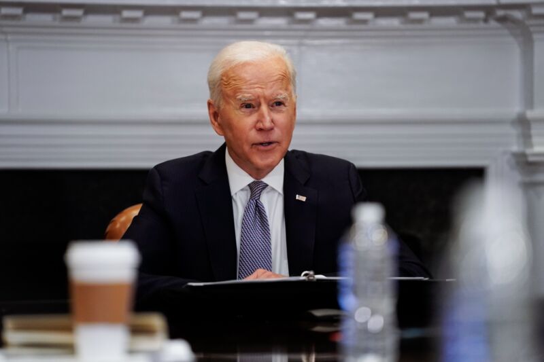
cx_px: 272
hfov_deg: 10.8
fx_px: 2885
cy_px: 181
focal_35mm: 191
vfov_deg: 7.2
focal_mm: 191
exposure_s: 1/400
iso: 3200
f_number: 2.8
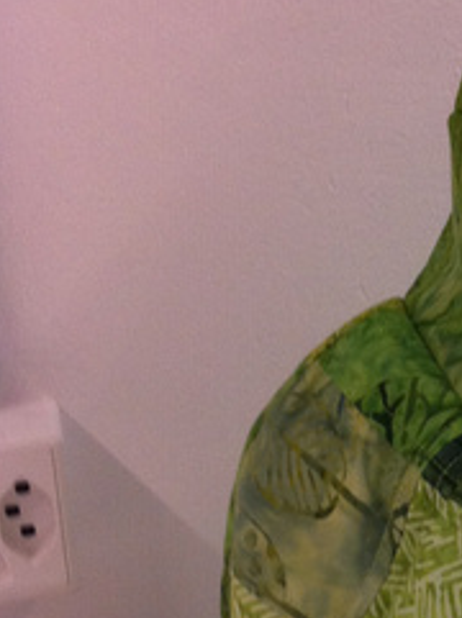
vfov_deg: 16.5
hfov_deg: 12.1
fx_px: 2070
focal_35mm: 116
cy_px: 656
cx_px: 701
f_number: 2.8
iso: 100
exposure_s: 1/50
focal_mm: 3.85
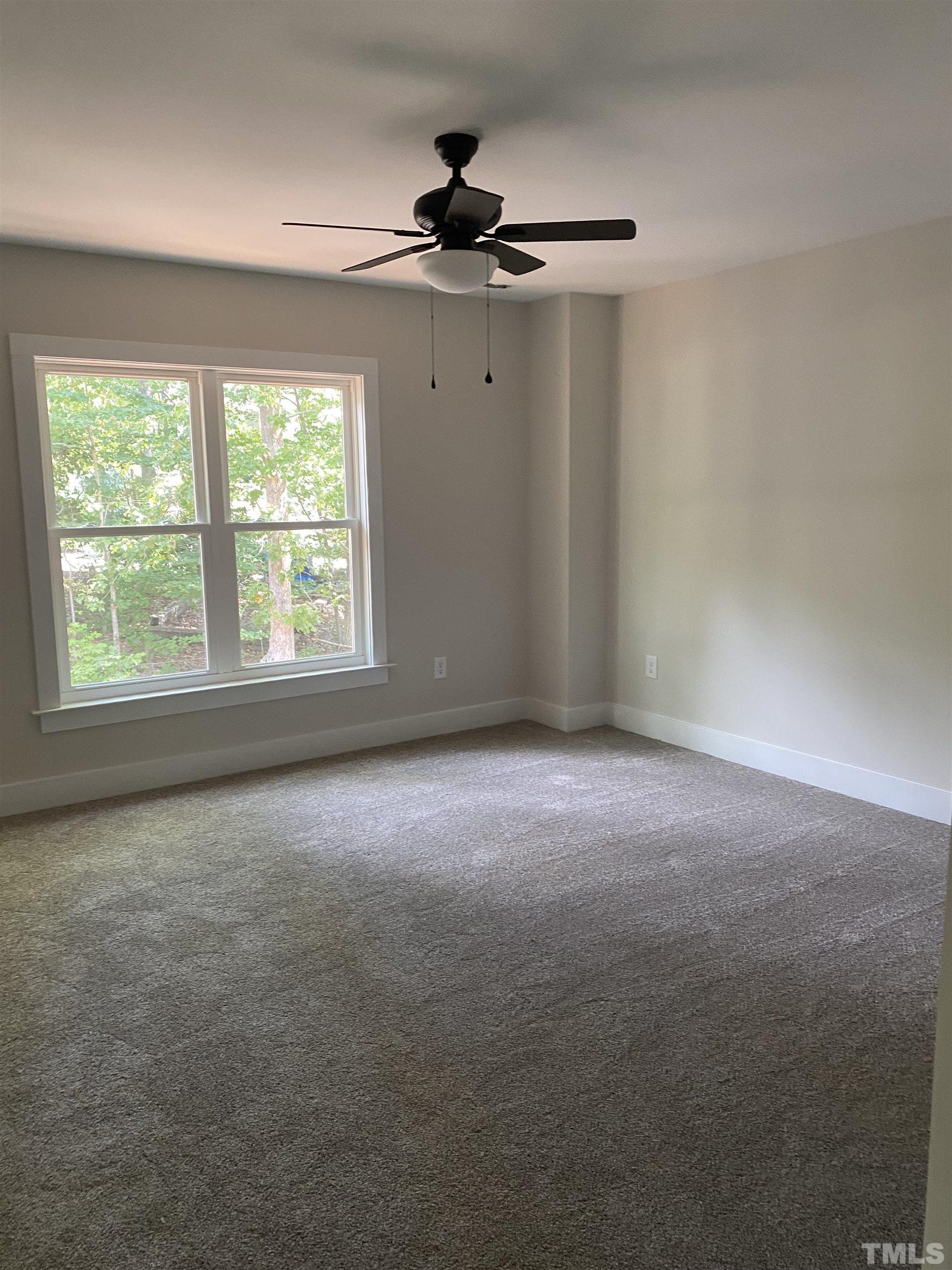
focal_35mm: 26
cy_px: 635
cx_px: 476
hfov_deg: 53.1
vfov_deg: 67.3
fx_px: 953
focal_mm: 4.25
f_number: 1.8
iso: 200
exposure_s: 1/60
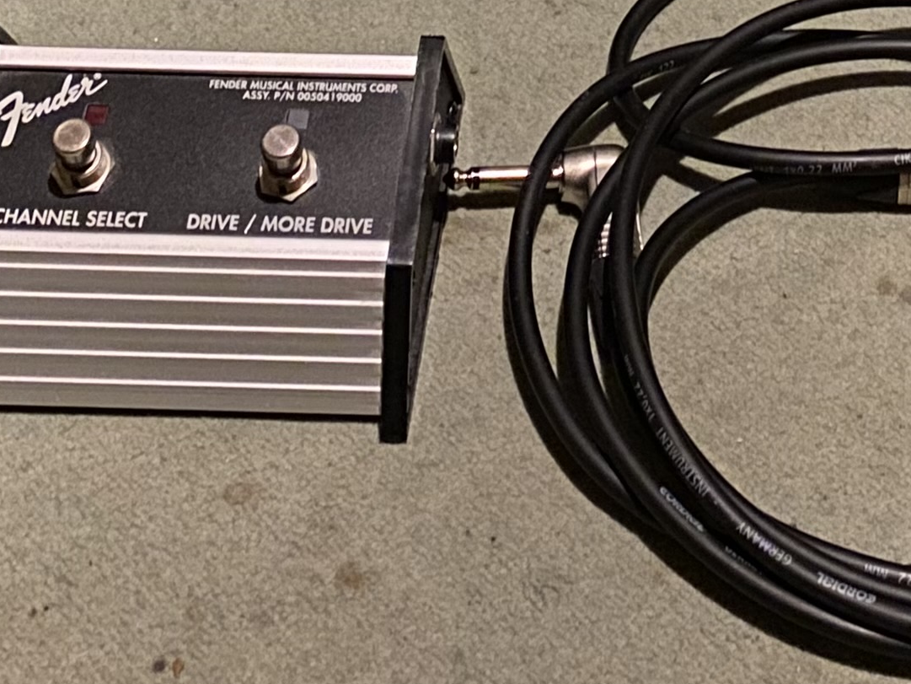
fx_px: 2553
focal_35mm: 97
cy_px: -579
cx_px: 844
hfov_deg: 19.8
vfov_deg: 13.5
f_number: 1.8
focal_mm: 4.25
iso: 500
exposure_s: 1/13
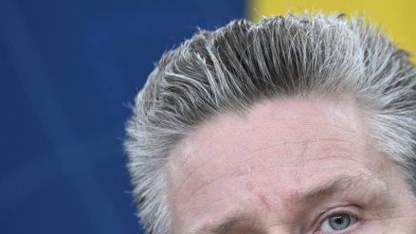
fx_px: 7159
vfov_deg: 1.9
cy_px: 225
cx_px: 509
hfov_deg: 3.3
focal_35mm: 649
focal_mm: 200
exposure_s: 1/250
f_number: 2.8
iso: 800
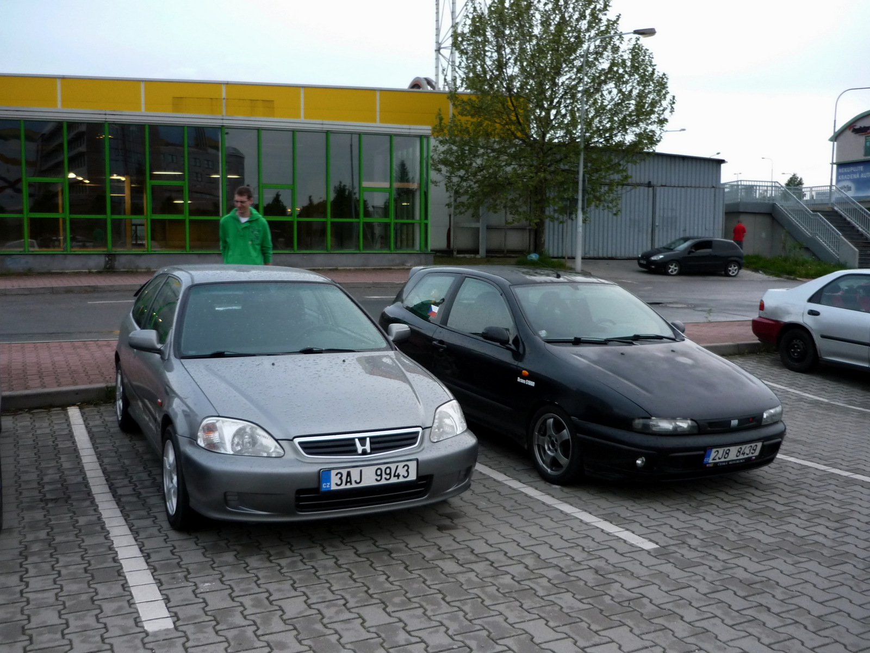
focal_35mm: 33
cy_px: 326
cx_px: 435
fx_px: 829
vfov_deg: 42.9
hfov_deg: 55.4
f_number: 2.8
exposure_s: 1/15
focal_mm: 5.5
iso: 200
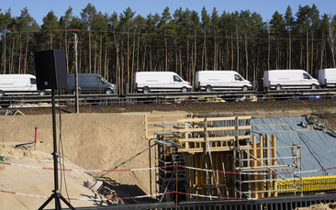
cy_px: 100
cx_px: 156
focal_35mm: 54
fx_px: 495
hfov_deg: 37.5
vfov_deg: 24.0
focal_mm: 43
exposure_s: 1/250
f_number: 9
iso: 100
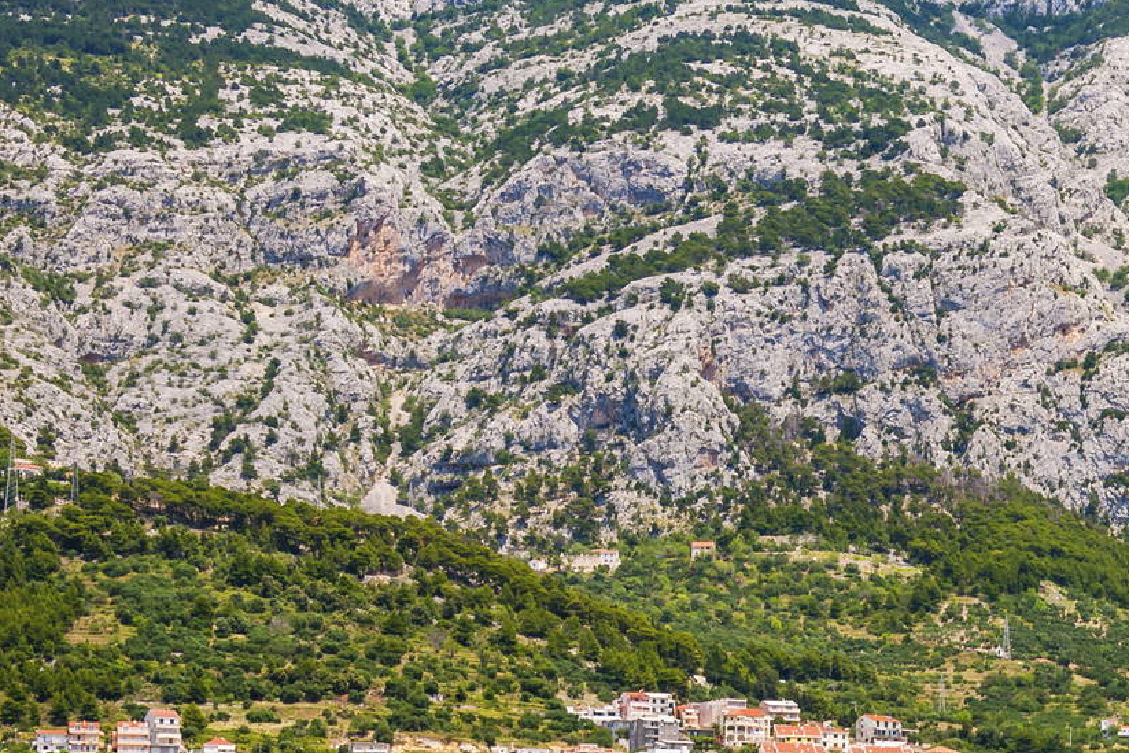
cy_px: 859
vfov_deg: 12.8
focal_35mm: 105
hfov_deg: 18.8
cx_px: 1183
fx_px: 3293
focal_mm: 30
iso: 200
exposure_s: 1/180
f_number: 11
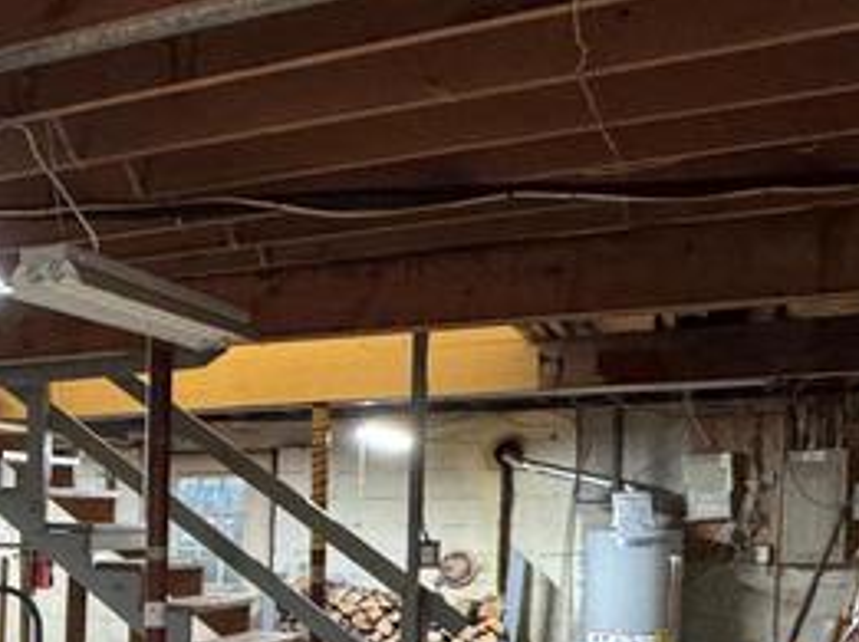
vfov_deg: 25.3
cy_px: 629
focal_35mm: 55
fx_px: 1363
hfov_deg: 27.7
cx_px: -319
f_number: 2.2
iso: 500
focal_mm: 2.22
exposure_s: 1/60
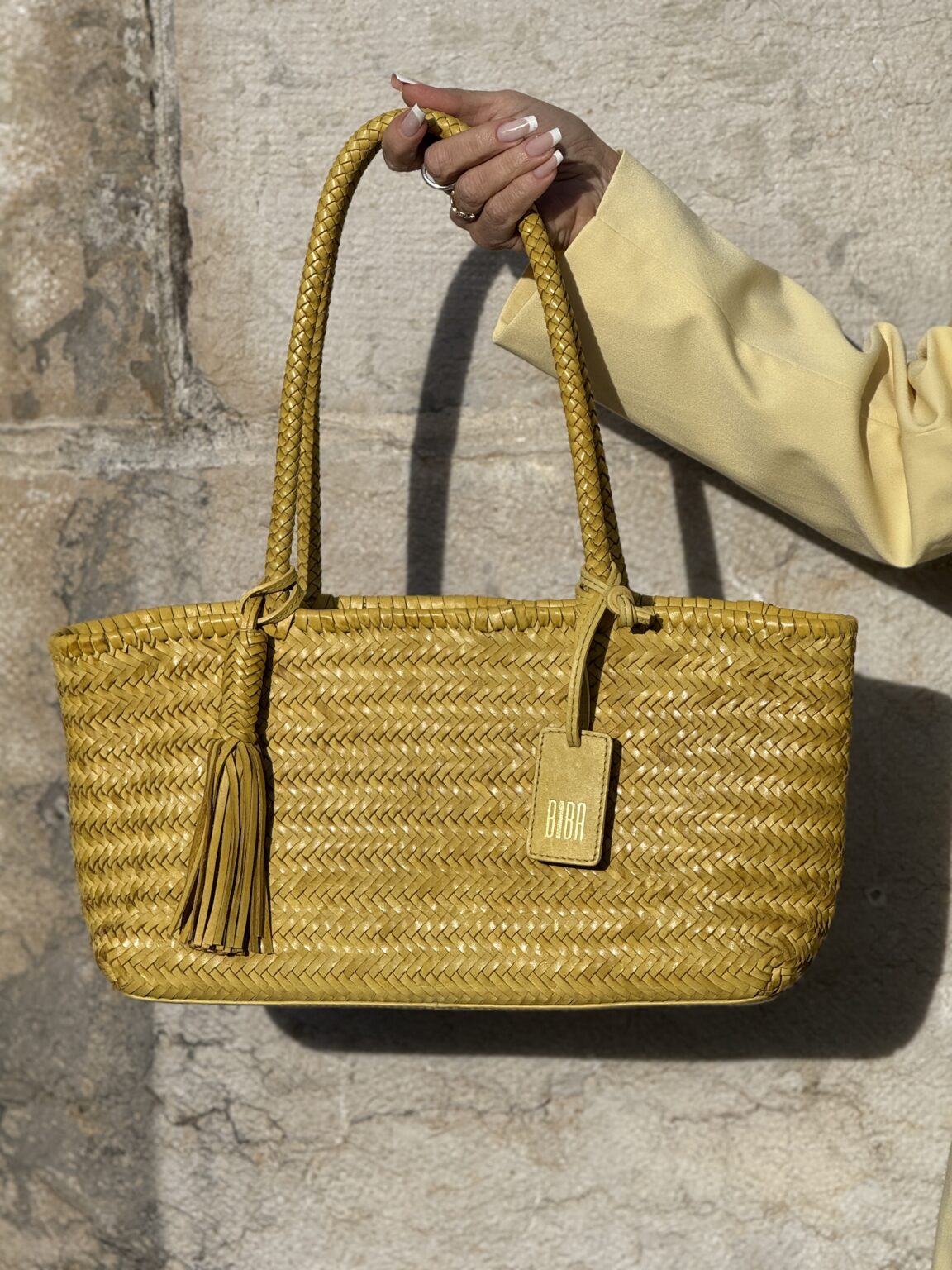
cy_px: 635
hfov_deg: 12.3
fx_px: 4400
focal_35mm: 120
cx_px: 476
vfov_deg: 16.4
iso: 50
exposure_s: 1/2283
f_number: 2.8
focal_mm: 15.66
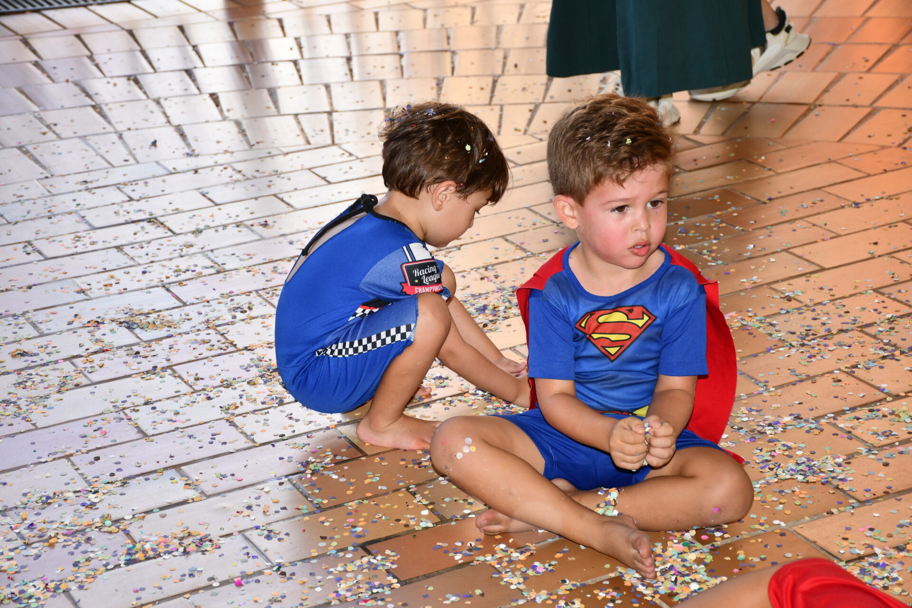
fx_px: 1976
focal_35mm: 78
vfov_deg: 17.5
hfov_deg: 26.0
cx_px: 456
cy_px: 304
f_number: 4.8
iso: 200
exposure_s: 1/200
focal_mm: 52
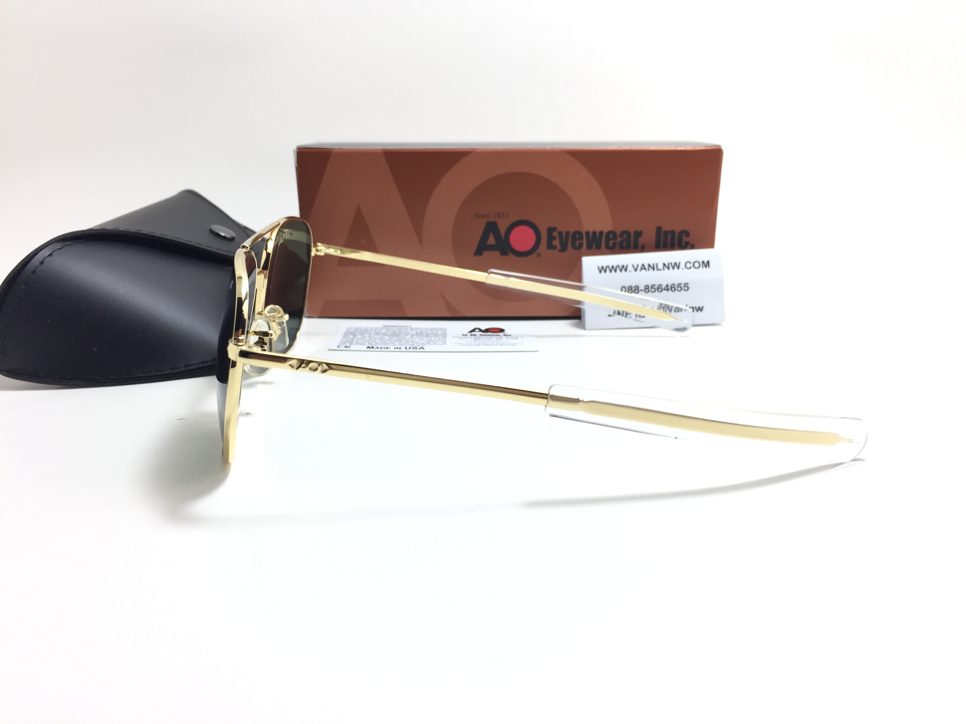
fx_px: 809
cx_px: 483
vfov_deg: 48.2
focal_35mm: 29
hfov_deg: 61.7
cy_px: 362
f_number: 2.2
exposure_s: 1/100
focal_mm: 4.15
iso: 50
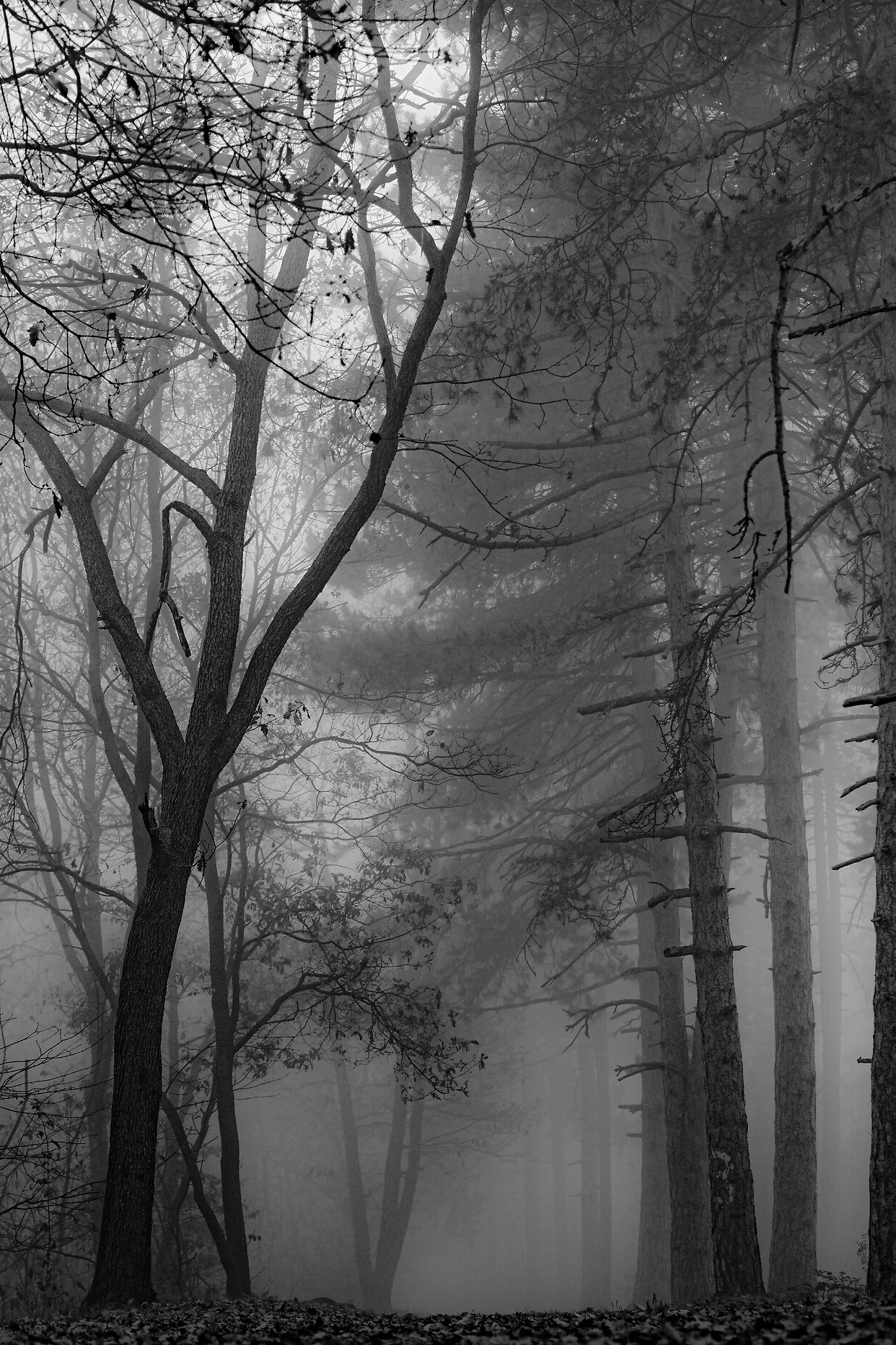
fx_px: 2525
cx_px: 522
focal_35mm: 68
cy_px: 654
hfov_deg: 20.1
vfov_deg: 29.8
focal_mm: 35
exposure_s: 1/50
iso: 110
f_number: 1.8
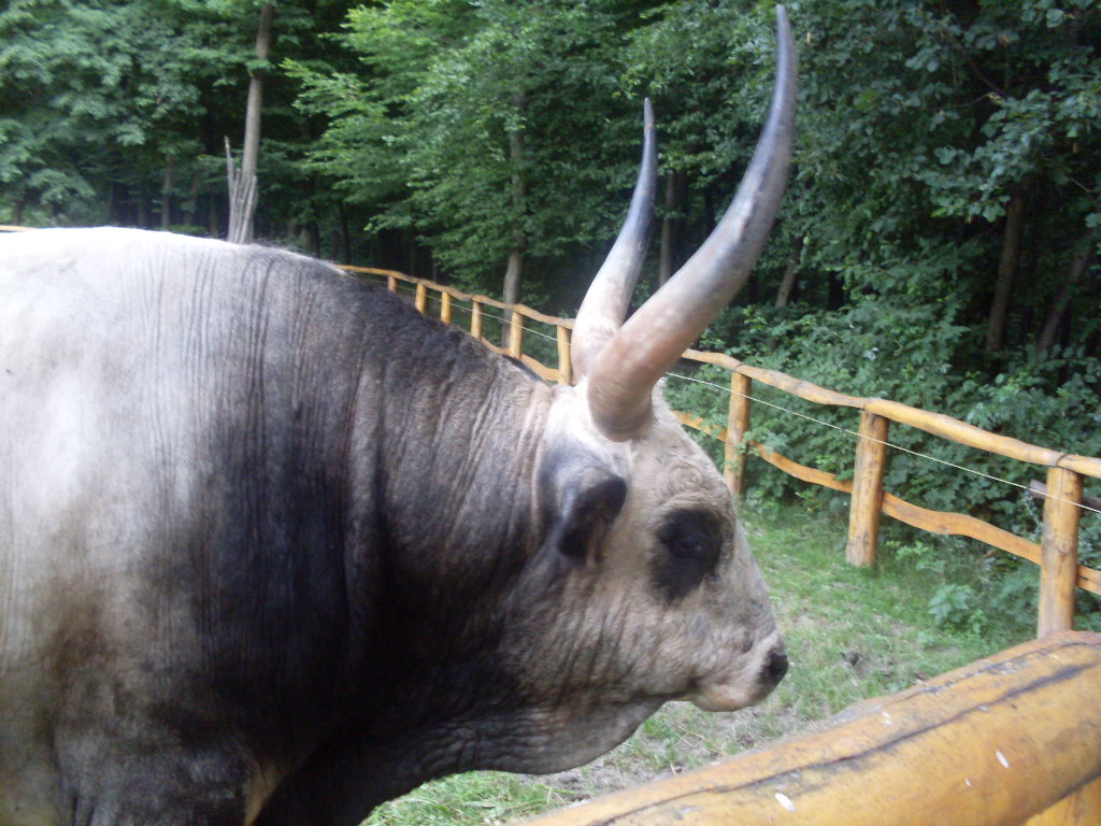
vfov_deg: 37.7
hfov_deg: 49.0
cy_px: 413
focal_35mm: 38
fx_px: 1209
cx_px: 550
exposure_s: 1/20
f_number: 2.8
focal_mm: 6.3
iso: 200
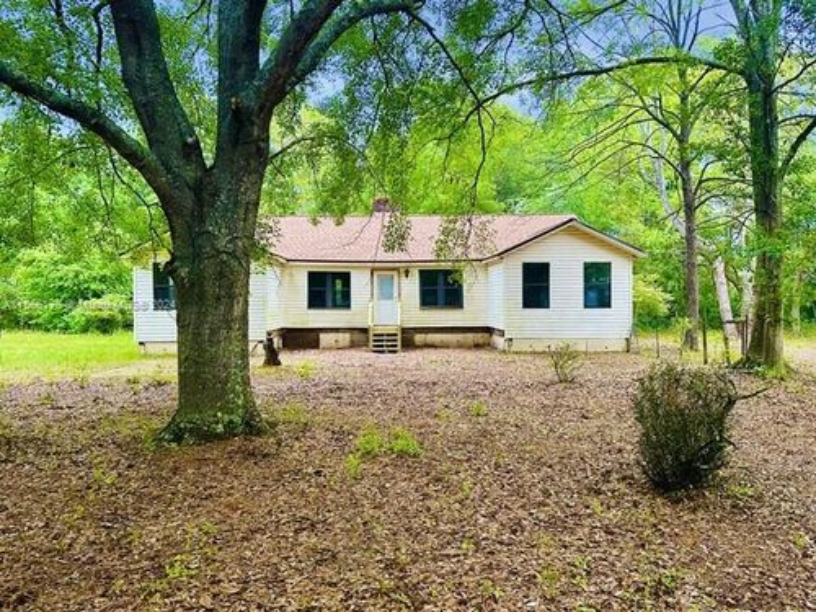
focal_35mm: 24
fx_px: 566
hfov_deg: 71.6
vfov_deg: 56.8
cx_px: 408
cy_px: 306
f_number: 1.78
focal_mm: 6.86
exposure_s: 1/60
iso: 400
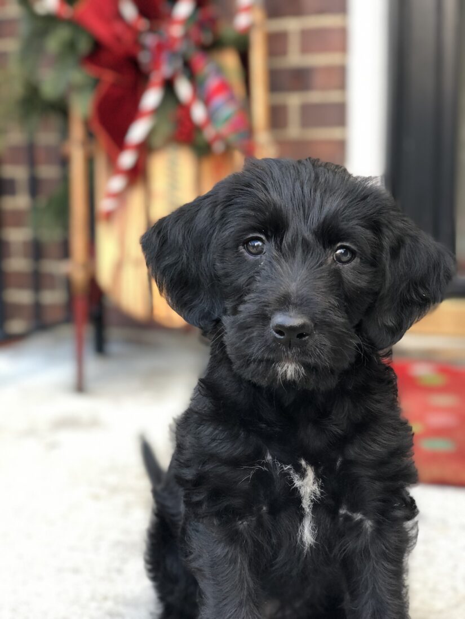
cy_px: 310
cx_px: 232
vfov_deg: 36.8
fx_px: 931
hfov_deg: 28.0
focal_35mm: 52
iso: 50
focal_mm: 6
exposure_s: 1/60
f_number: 2.4
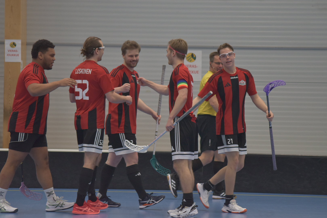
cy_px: 109
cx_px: 164
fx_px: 1662
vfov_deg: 7.5
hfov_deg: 11.2
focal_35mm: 183
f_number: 4.2
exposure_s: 1/400
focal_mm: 122
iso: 3200
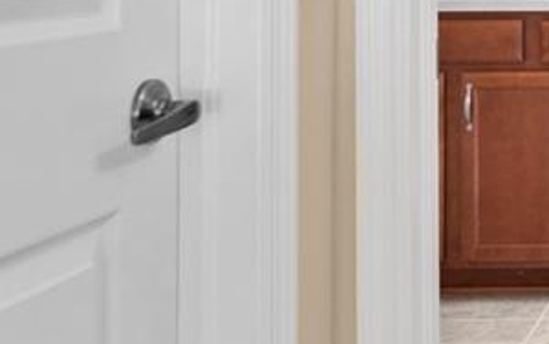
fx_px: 1138
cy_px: -146
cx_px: 820
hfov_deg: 22.4
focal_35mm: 76
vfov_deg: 16.0
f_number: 4
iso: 125
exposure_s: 1/4
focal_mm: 14
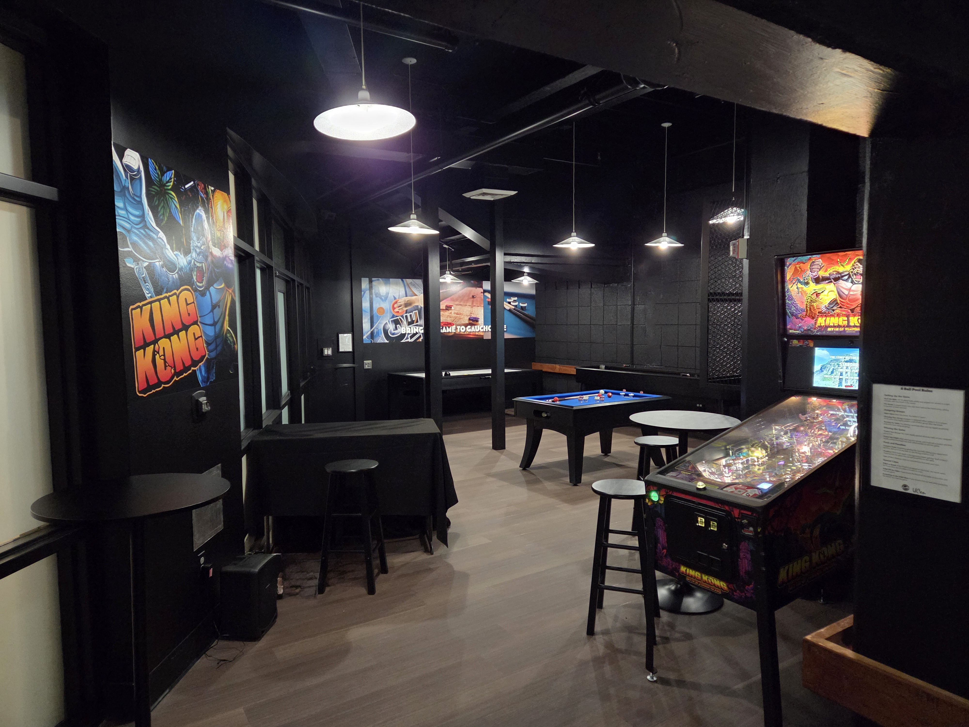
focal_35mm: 23
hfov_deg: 73.9
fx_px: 644
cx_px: 484
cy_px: 364
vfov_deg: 58.9
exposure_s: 1/60
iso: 2000
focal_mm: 5.4
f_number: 1.8
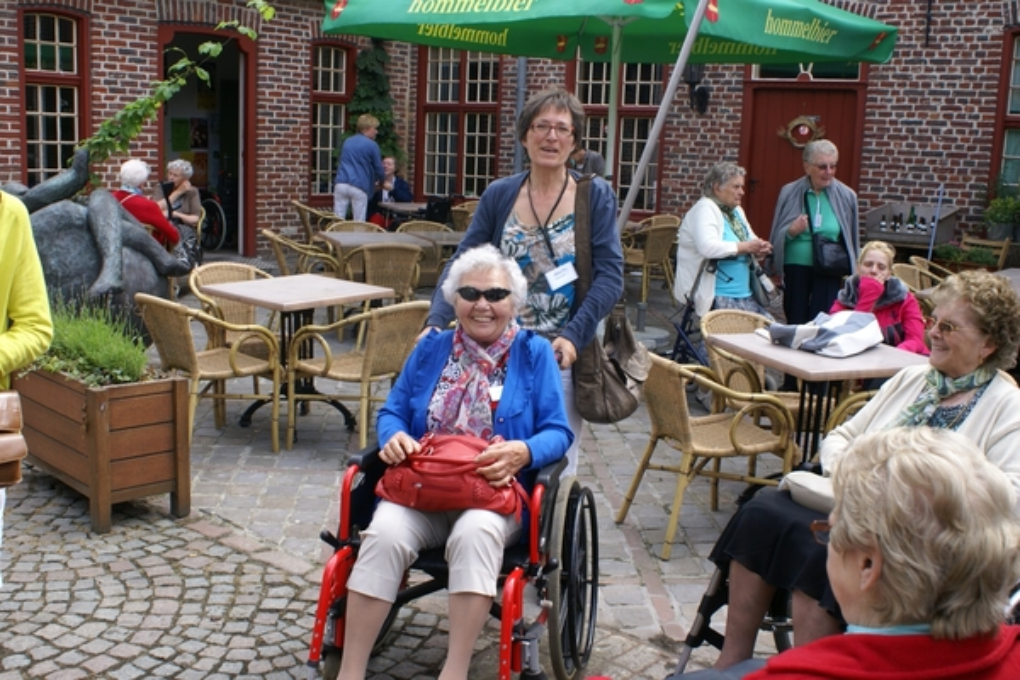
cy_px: 340
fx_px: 1105
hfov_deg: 49.6
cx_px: 510
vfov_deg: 34.2
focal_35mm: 39
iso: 100
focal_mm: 26
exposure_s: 1/80
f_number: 8
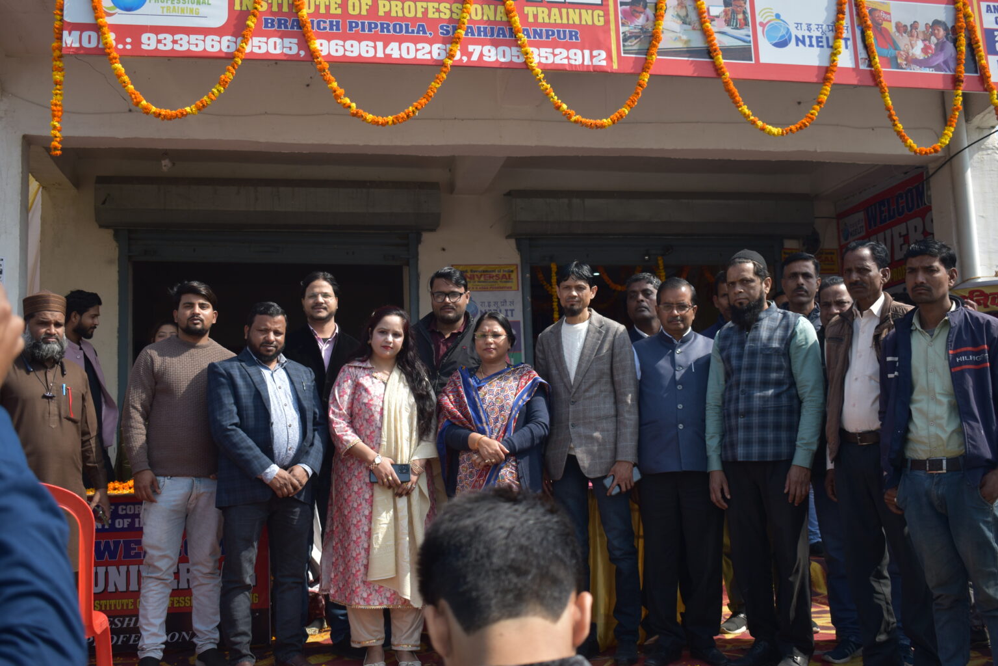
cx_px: 499
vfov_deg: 33.0
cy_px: 333
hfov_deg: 47.9
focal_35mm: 40
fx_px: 1123
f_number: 4
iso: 110
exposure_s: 1/500
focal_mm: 27
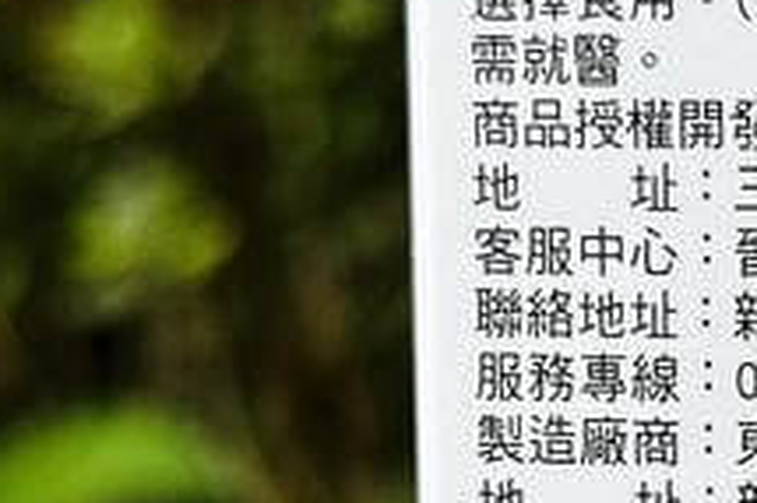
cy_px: 686
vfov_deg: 4.9
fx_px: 5862
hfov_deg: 7.3
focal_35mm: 279
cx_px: 1106
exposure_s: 1/188
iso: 50
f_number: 1.78
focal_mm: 6.86
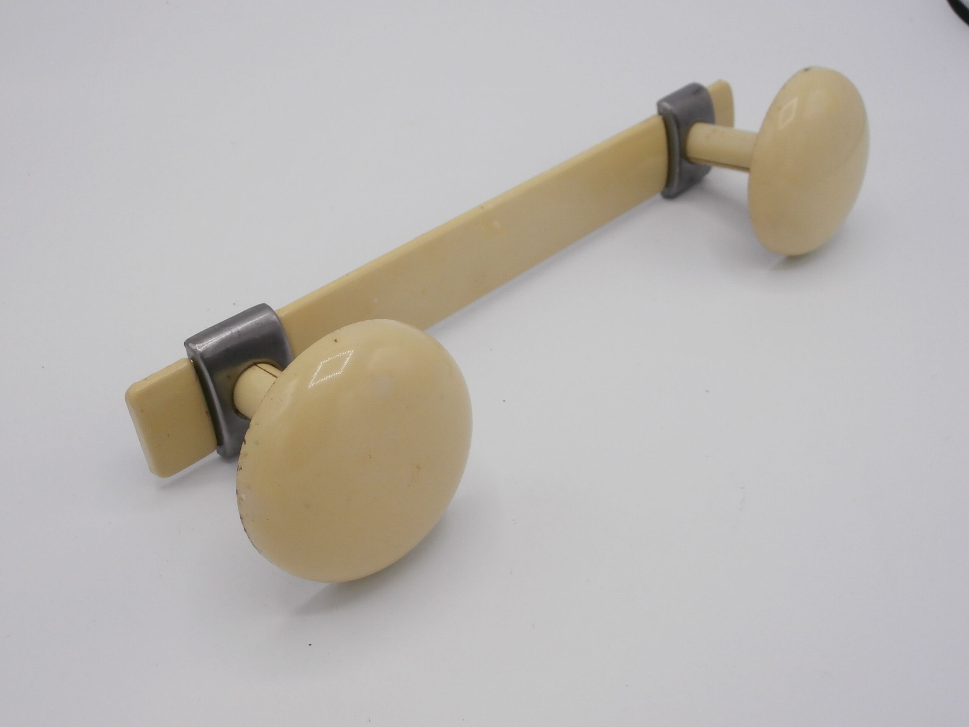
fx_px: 1064
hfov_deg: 49.0
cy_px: 364
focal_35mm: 38
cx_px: 484
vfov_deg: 37.7
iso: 200
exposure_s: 1/800
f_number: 3.9
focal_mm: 6.67
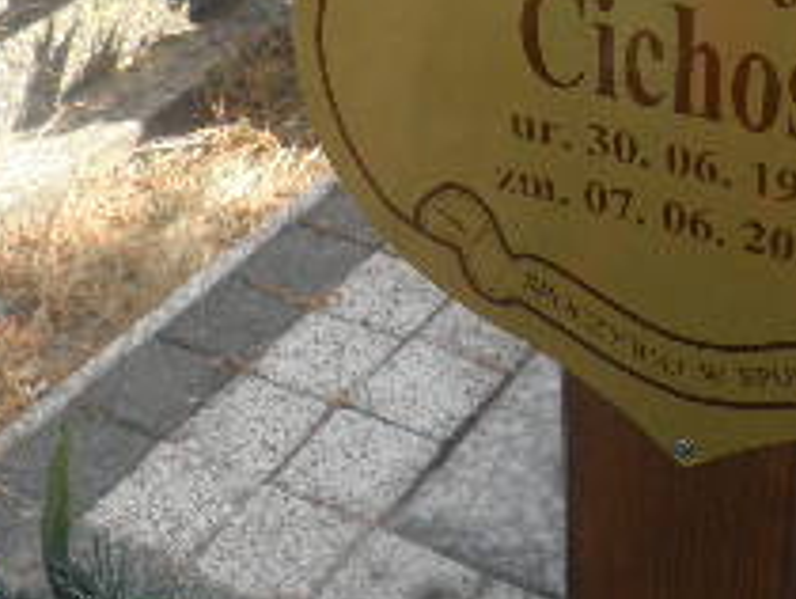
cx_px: 614
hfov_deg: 26.3
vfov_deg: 19.8
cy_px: 42
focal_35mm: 73
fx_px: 1681
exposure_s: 1/250
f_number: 3.3
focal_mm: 4.3
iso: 64
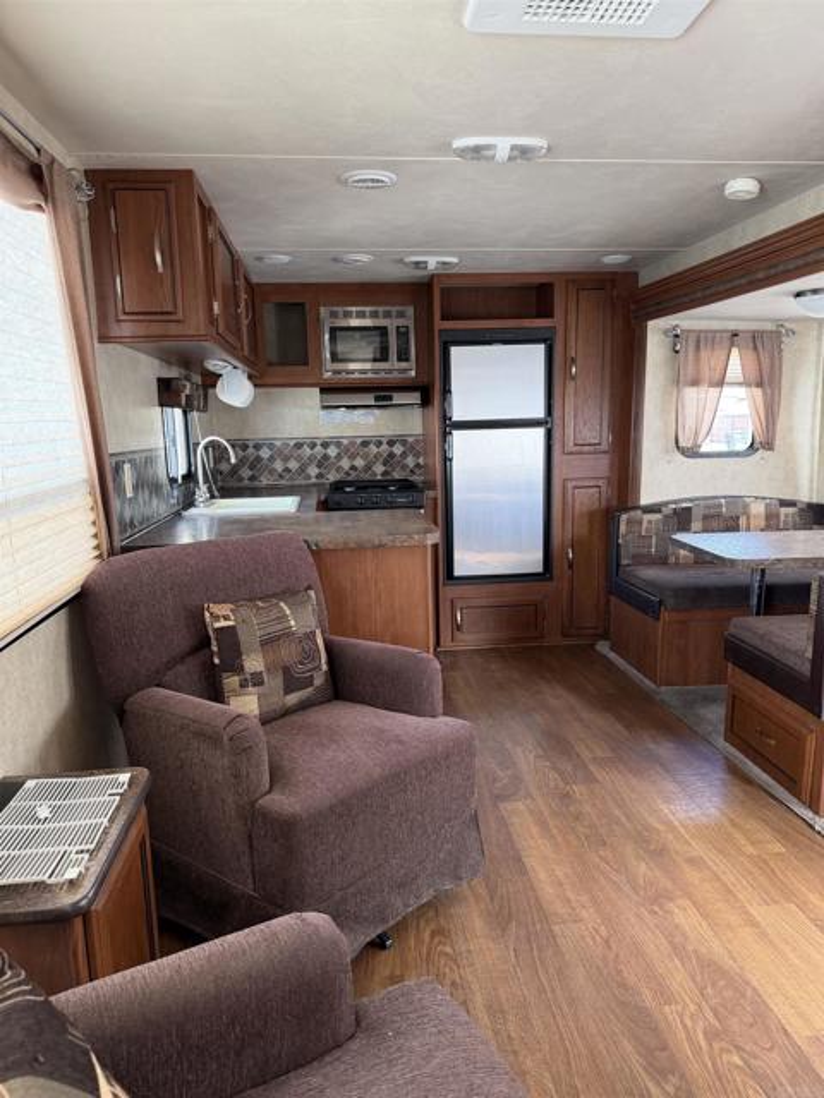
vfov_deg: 71.6
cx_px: 412
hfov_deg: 56.8
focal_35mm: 24
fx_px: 762
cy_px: 549
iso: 200
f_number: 1.78
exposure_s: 1/64
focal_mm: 6.76
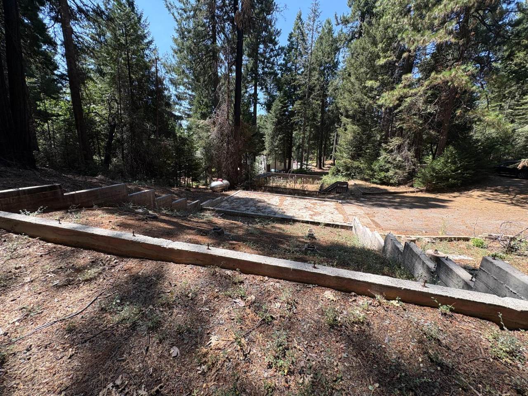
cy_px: 198
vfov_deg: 85.7
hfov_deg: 102.1
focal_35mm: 14
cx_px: 264
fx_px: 214
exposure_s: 1/741
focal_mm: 2.22
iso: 40
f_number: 2.2
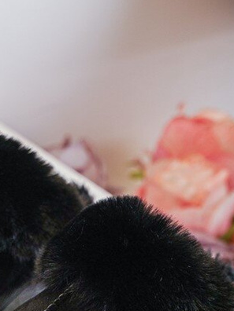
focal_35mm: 91
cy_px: 267
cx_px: 48
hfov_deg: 16.1
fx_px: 820
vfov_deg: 21.2
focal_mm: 50
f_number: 4
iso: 500
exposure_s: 1/100
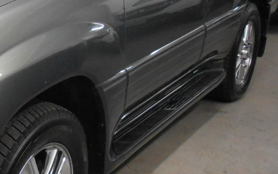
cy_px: 76
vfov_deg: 18.3
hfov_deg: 26.4
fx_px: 538
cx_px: -36
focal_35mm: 71
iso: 400
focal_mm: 4.6
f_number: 3.5
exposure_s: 1/25
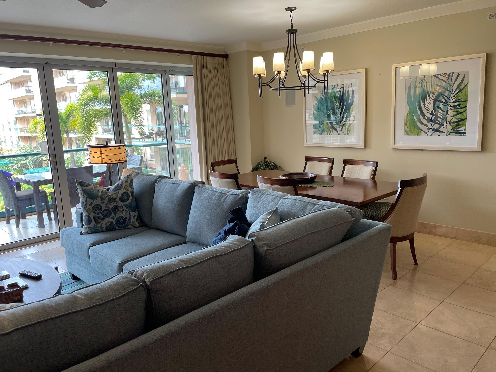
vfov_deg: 51.4
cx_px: 254
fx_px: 387
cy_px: 189
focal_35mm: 27
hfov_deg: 65.3
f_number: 1.6
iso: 80
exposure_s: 1/120
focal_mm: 4.2
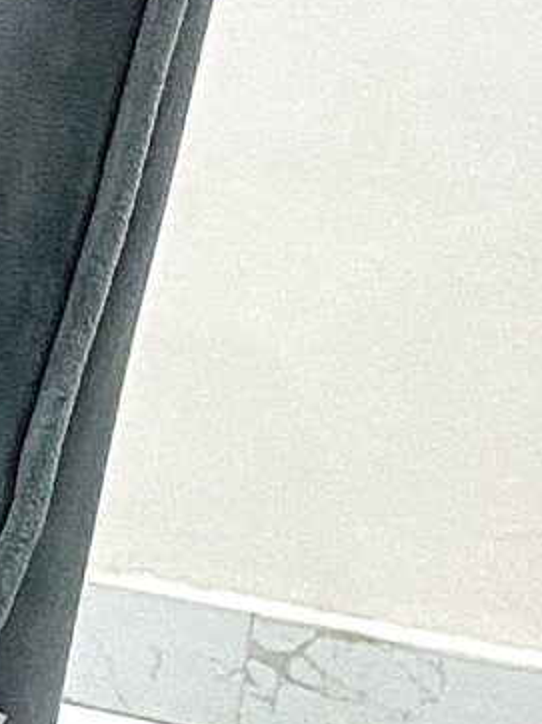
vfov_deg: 10.7
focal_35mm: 184
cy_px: 642
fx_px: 3846
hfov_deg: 7.5
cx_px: -832
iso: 160
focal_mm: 4.25
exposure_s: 1/60
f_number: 1.8
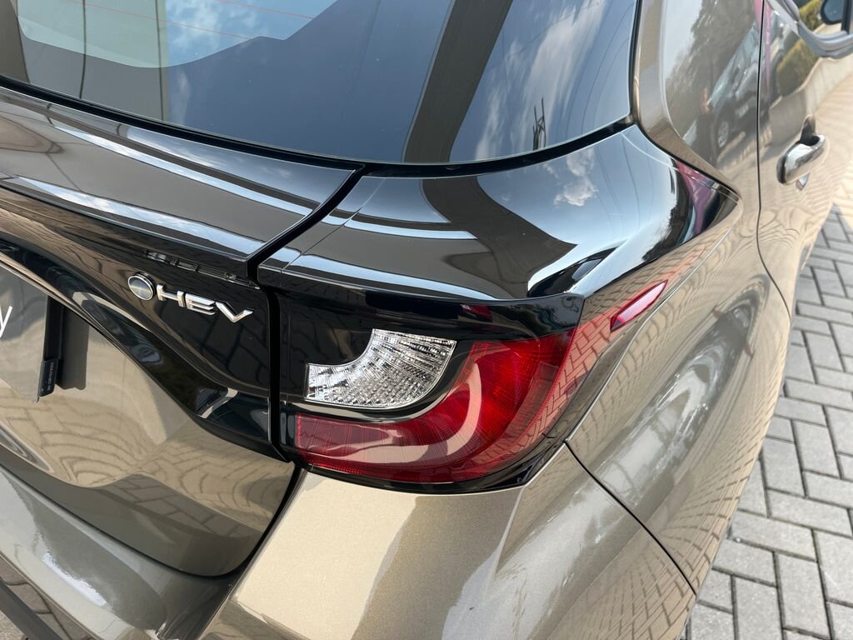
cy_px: 320
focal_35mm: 26
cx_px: 426
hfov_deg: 67.3
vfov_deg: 53.1
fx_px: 641
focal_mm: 5.1
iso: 50
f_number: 1.6
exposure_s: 1/615
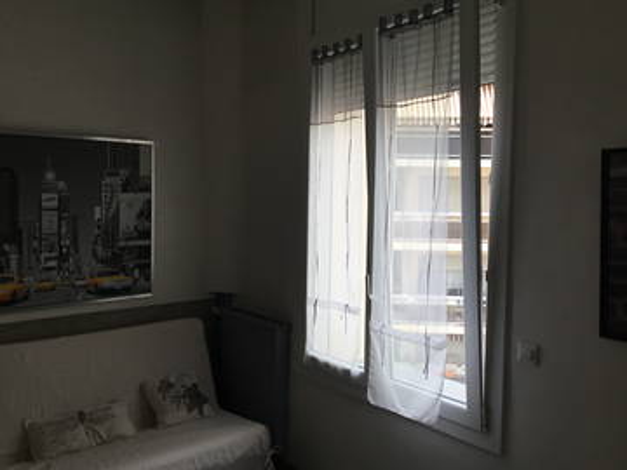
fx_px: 562
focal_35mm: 31
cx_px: 314
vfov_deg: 45.4
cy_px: 235
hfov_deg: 58.4
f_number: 2.4
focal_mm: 3.3
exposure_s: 1/125
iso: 25
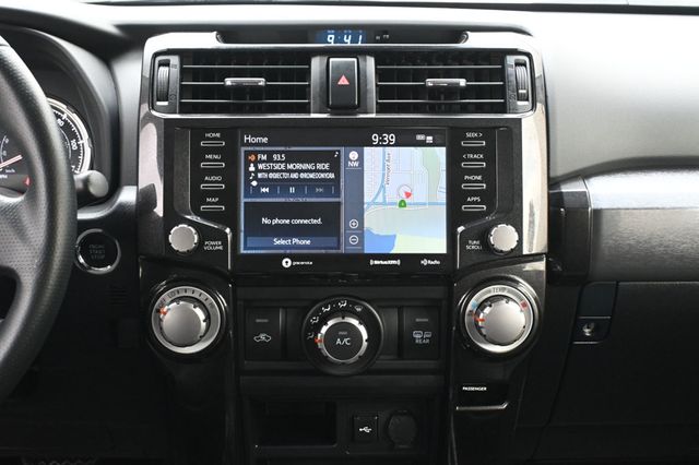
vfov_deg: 26.5
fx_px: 990
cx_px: 350
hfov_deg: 38.9
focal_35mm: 51
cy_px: 232
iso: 3200
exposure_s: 1/125
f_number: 5
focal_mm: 34
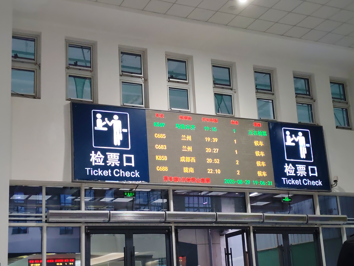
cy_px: 133
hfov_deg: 34.3
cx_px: 177
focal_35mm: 56
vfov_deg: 26.1
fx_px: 573
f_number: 1.95
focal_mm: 5.52
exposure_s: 1/100
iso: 160
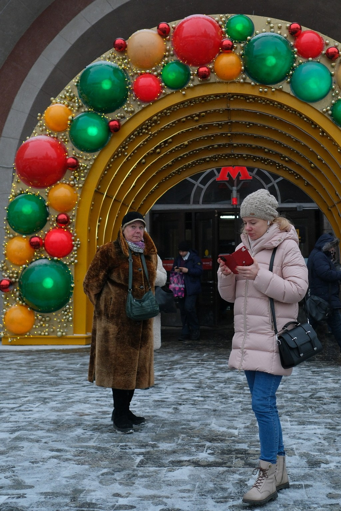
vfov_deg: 54.4
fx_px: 497
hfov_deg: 37.9
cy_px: 256
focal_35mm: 35
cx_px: 170
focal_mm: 23
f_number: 2.8
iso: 800
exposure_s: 1/680
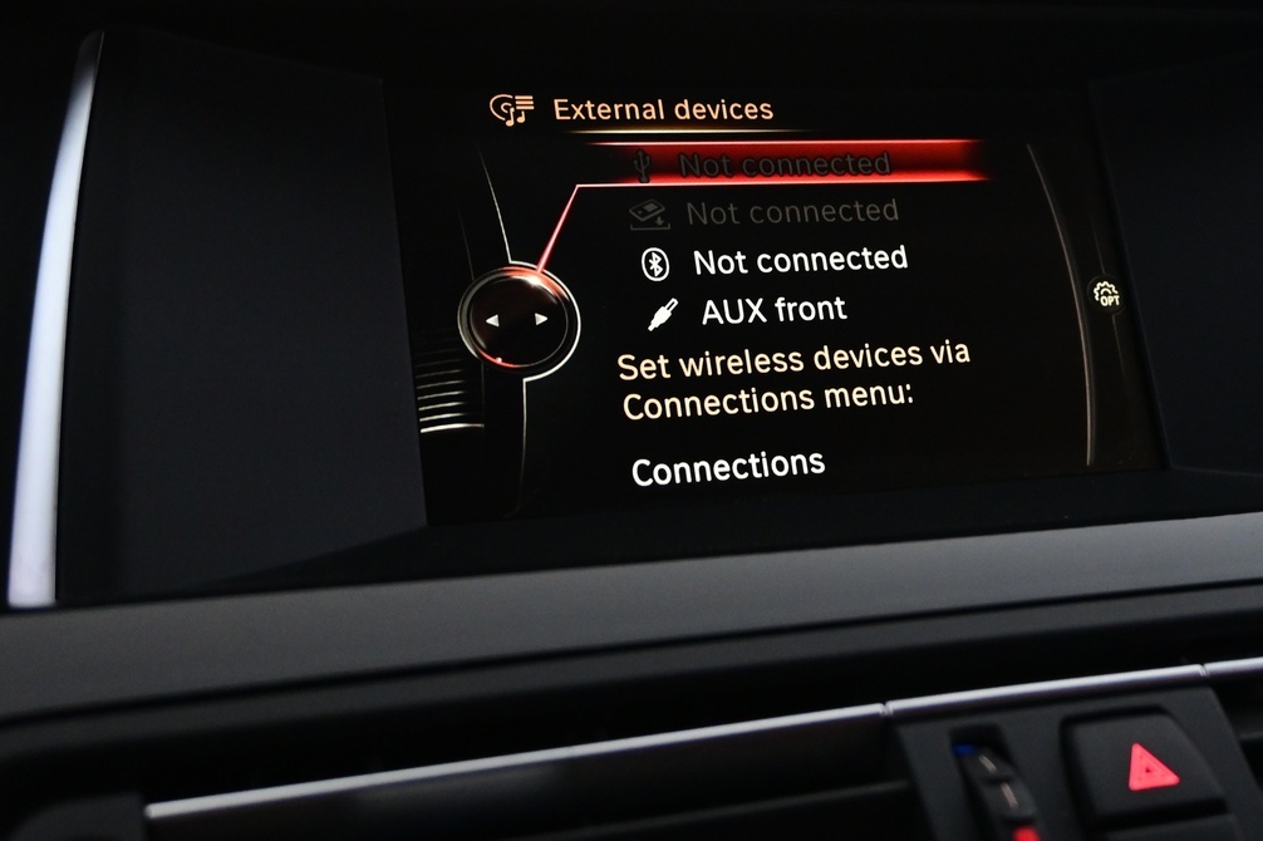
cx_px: 788
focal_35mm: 59
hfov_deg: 33.7
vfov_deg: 22.7
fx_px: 2076
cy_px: 202
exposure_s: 1/40
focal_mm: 24.5
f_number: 4.2
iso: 1800
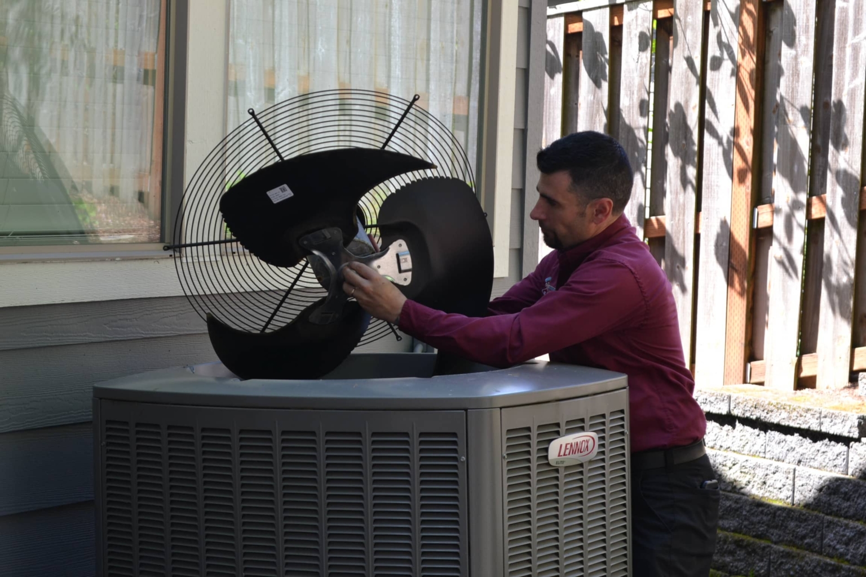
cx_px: 433
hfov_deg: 24.6
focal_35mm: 82
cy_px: 288
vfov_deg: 16.6
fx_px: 1984
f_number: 5.6
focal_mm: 55
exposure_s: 1/125
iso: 400
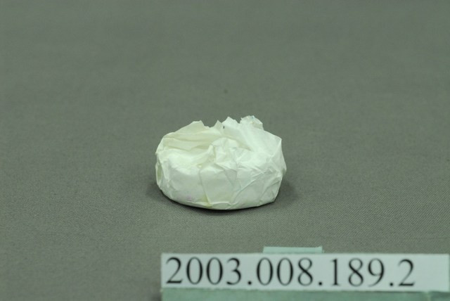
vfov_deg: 15.2
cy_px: 150
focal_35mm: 90
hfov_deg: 22.6
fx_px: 1126
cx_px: 225
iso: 1000
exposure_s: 1/20
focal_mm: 60
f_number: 10
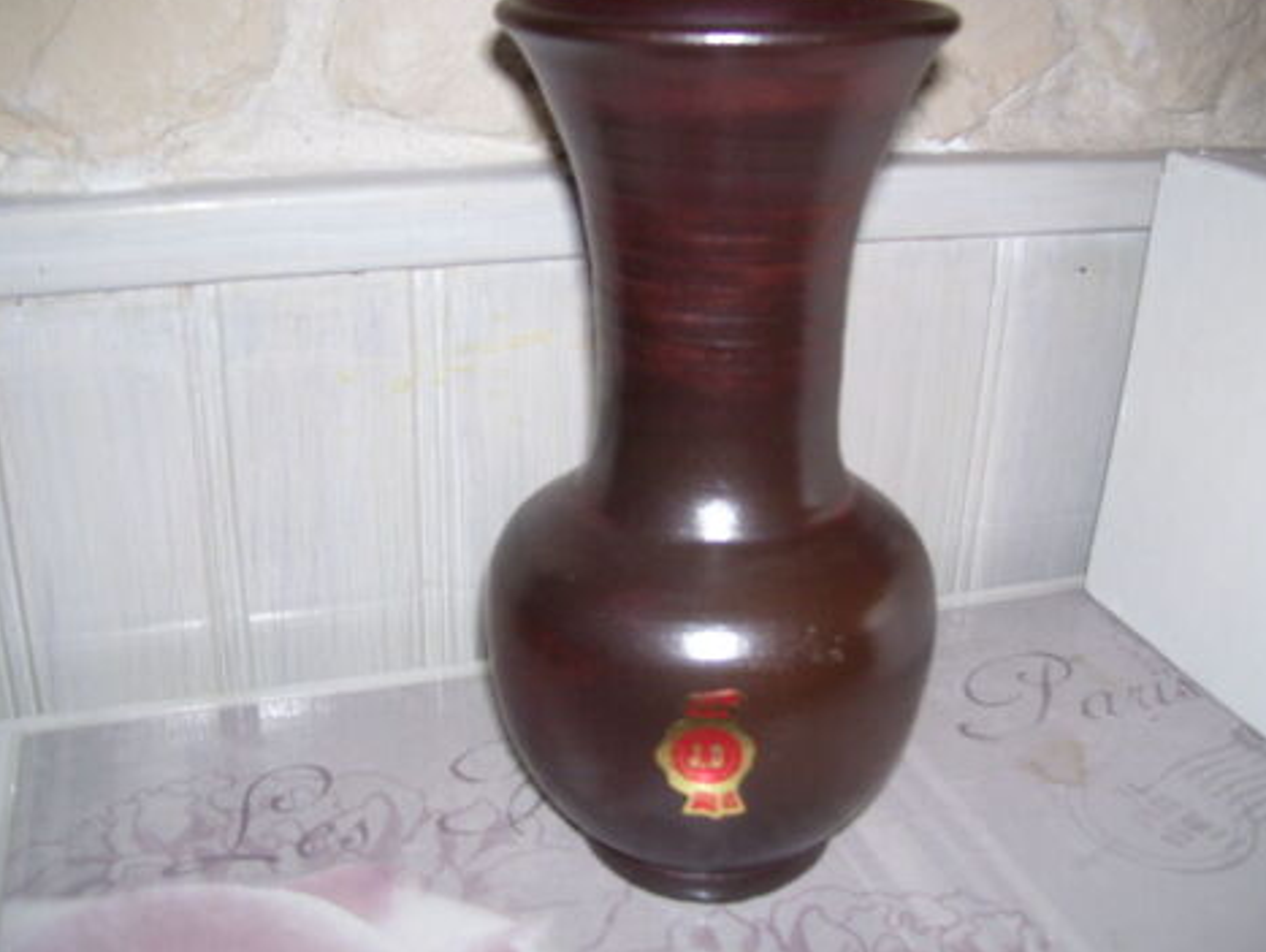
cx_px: 640
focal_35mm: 38
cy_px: 469
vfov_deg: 37.8
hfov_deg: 48.9
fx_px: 1391
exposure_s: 1/60
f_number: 2.7
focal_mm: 6
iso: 125
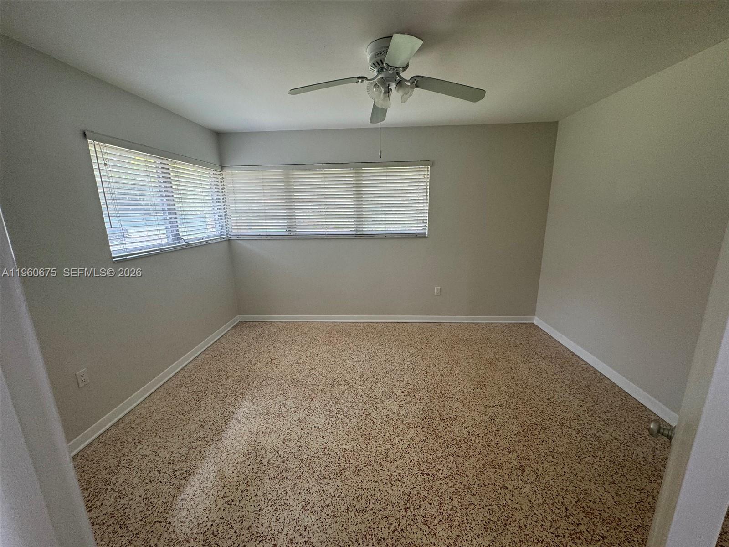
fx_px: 295
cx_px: 364
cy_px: 274
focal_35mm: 14
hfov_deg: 102.1
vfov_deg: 85.7
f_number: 2.2
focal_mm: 2.22
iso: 100
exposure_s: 1/120
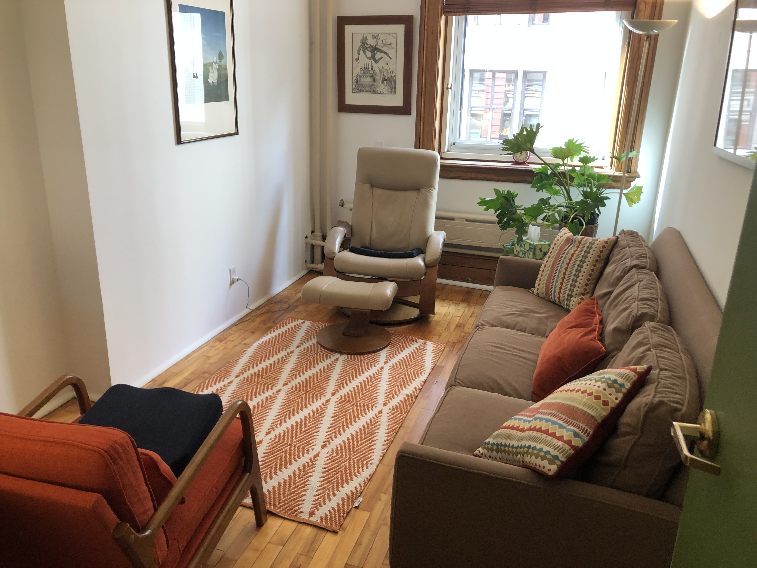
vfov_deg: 49.7
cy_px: 284
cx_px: 378
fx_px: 612
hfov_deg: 63.4
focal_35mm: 28
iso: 32
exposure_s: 1/24
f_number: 1.8
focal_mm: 3.99
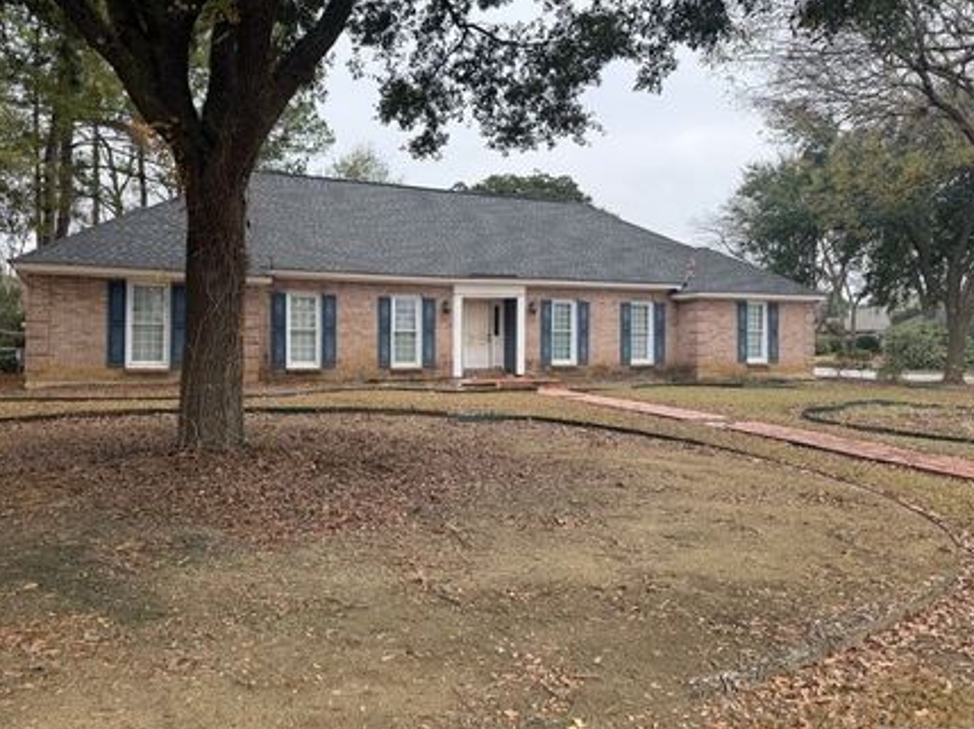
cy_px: 337
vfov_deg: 49.6
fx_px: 787
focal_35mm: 28
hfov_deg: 63.4
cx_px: 445
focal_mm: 6.76
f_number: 1.78
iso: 100
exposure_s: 1/805
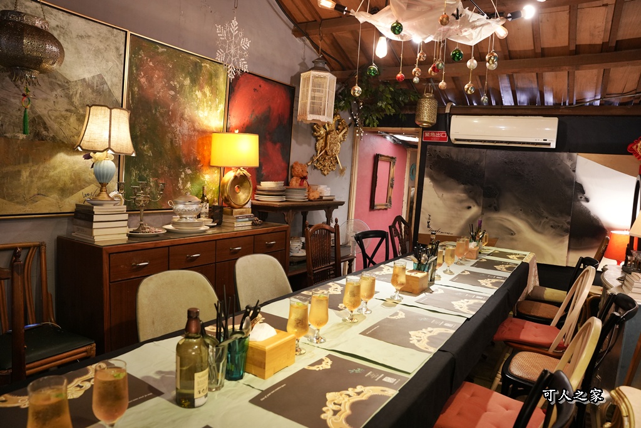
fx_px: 427
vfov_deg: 53.1
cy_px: 214
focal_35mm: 24
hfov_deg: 73.7
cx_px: 320
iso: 2000
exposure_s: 1/30
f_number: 4.5
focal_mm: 24
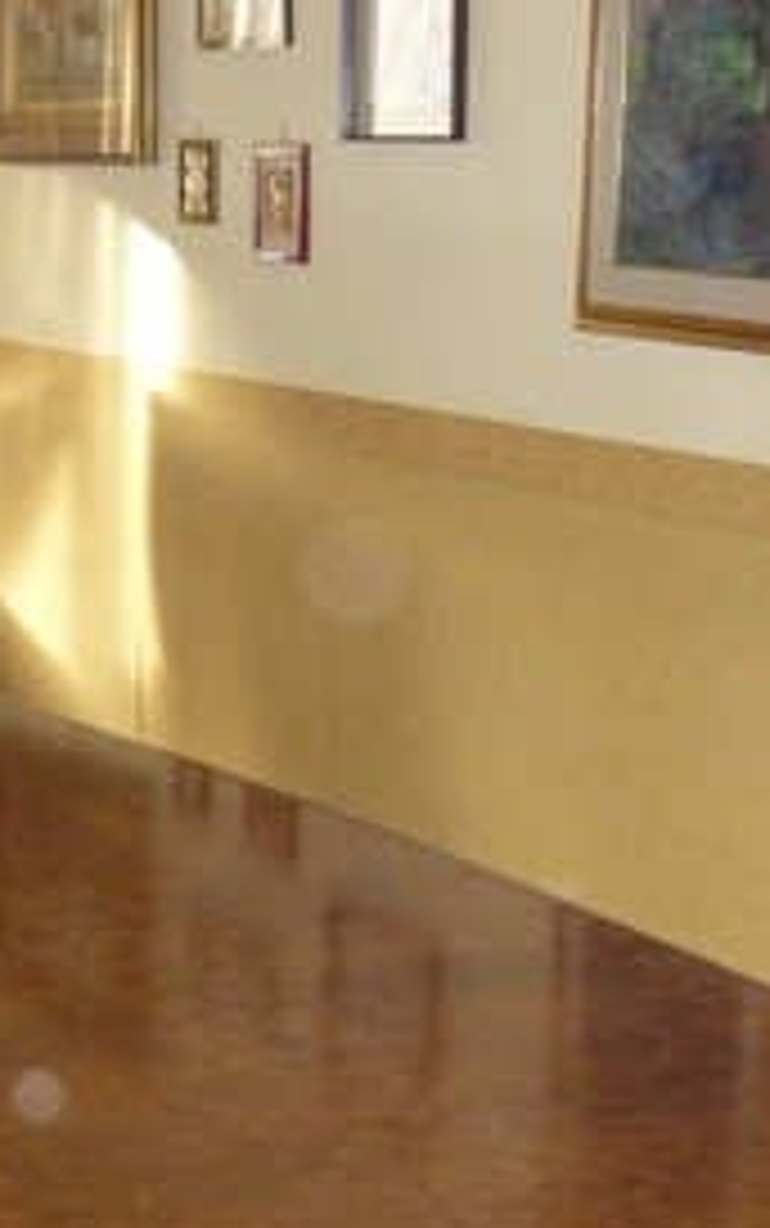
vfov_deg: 25.2
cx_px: -50
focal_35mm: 82
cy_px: 751
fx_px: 2749
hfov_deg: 15.6
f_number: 2.8
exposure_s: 1/30
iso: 400
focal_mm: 5.5
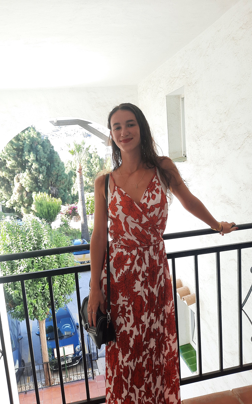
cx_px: 109
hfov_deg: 45.9
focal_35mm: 27
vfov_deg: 68.4
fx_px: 297
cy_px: 203
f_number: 2
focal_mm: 4.6
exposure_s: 1/100
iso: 50
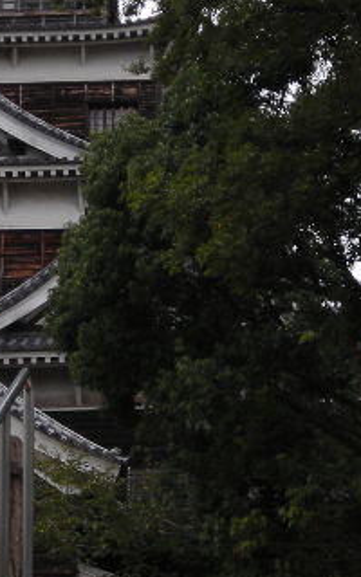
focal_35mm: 93
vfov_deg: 22.3
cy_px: 224
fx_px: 1464
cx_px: 61
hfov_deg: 14.0
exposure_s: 1/88
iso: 50
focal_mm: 6.3
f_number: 3.2
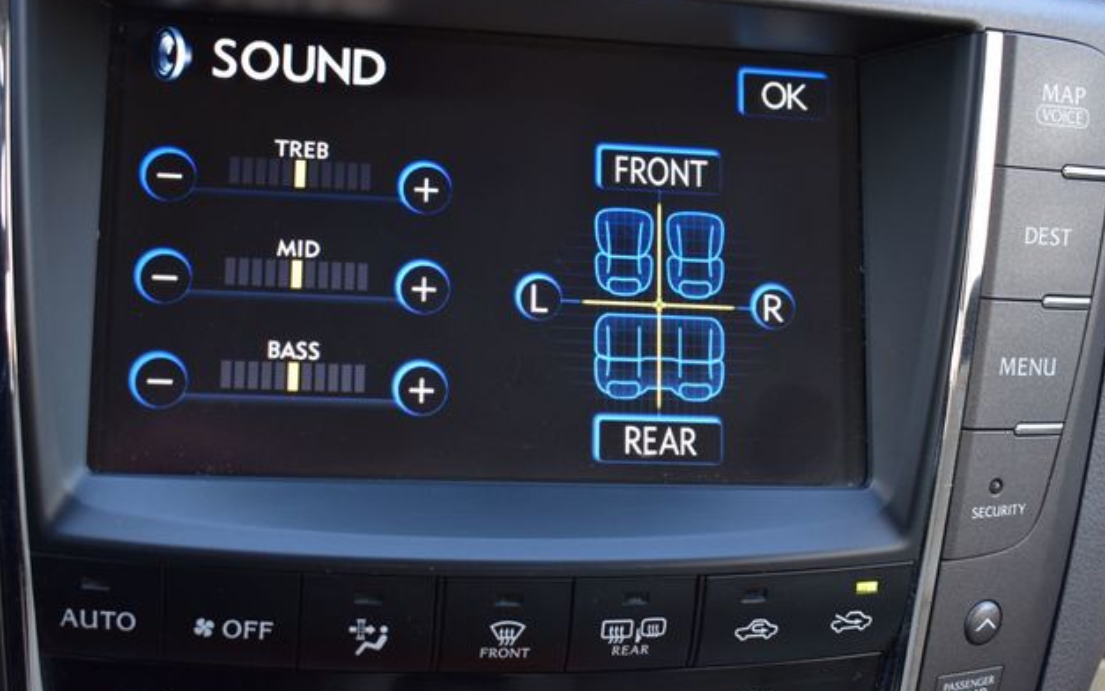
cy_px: 328
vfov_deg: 24.4
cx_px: 552
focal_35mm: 53
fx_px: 1596
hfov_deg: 38.2
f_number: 6.3
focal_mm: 34
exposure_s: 1/15
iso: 450
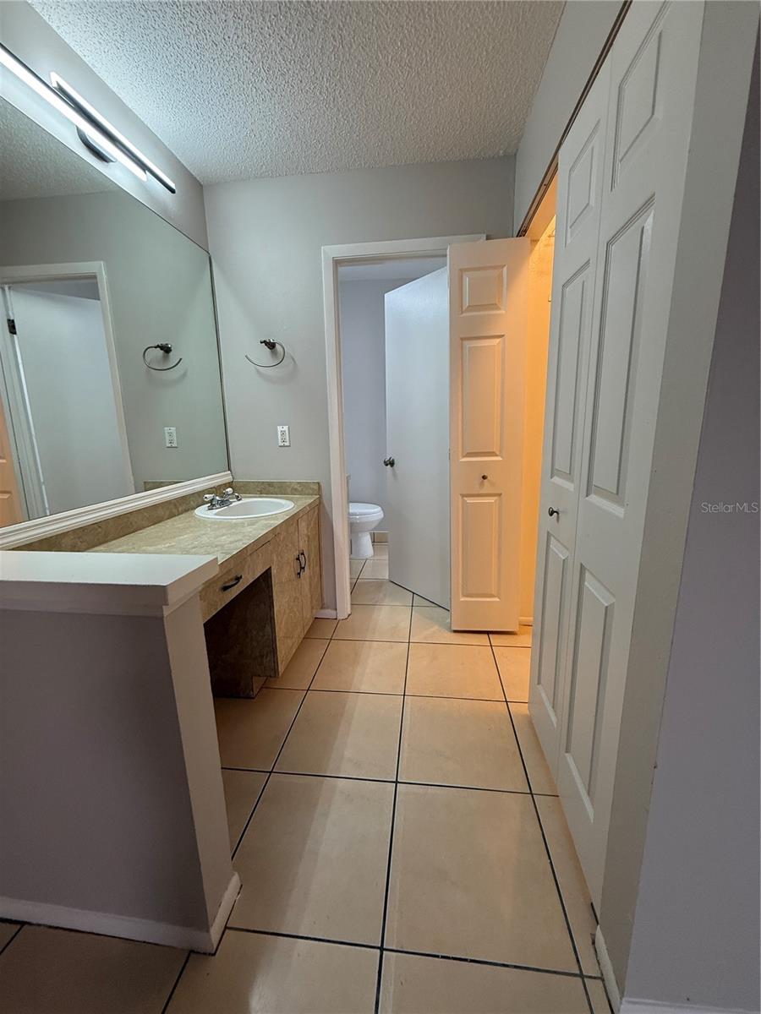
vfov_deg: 102.1
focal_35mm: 14
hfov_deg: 85.7
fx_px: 410
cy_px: 507
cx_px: 380
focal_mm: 2.22
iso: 200
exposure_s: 1/120
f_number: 2.2
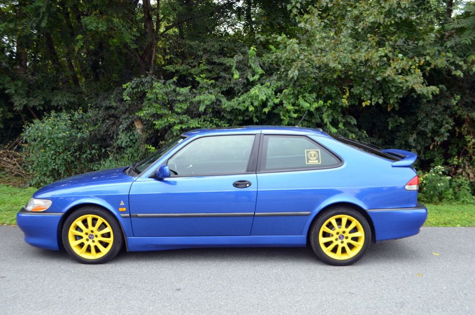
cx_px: 238
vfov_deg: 36.7
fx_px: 474
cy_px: 158
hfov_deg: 53.2
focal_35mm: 36
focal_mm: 24
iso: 220
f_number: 5.6
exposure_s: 1/125
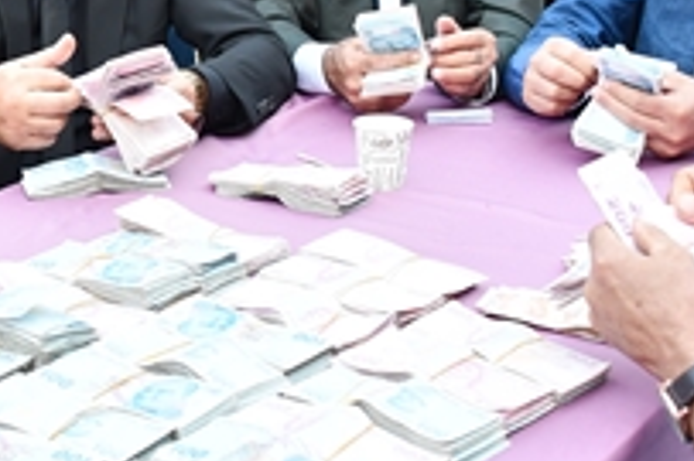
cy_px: 61
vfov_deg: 16.8
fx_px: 1541
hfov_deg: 24.8
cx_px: 106
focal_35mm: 80
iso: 640
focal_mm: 18
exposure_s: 1/125
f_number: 5.6
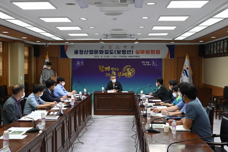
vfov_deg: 26.4
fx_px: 323
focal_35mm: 51
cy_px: 76
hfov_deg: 38.9
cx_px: 114
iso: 3600
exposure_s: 1/320
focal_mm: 34
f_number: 5
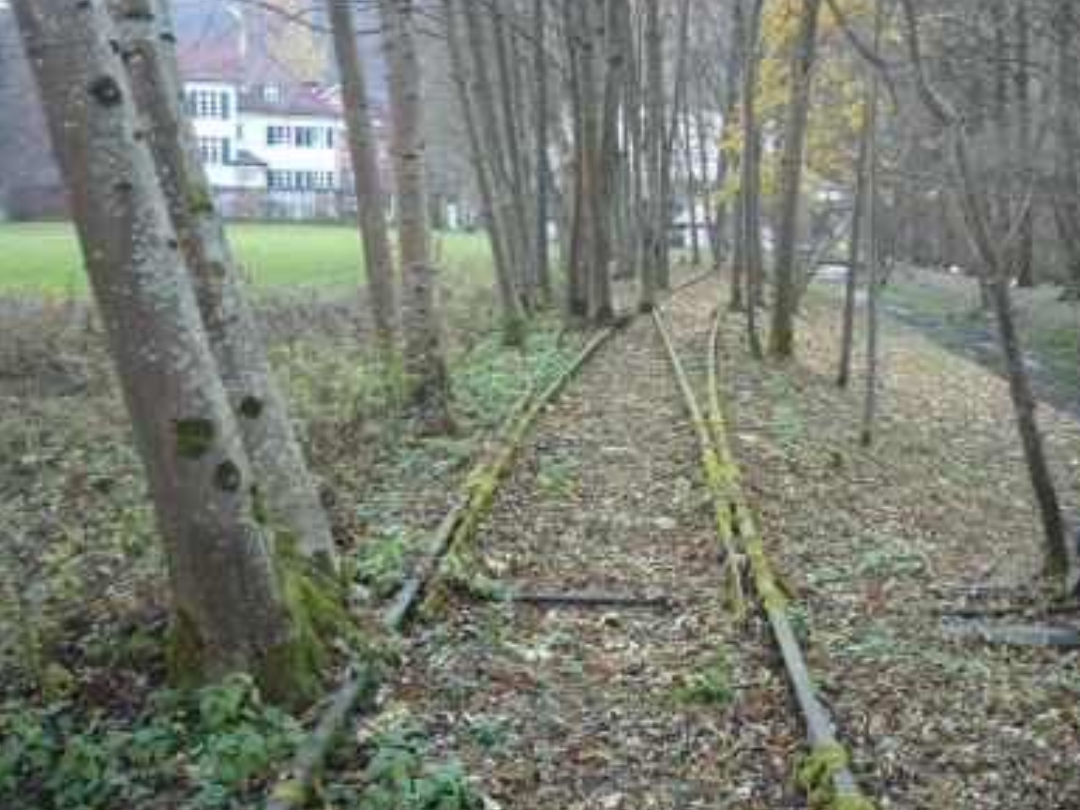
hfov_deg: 46.4
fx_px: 1248
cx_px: 672
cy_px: 340
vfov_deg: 35.9
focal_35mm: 40
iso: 100
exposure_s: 1/40
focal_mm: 5.2
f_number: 3.3
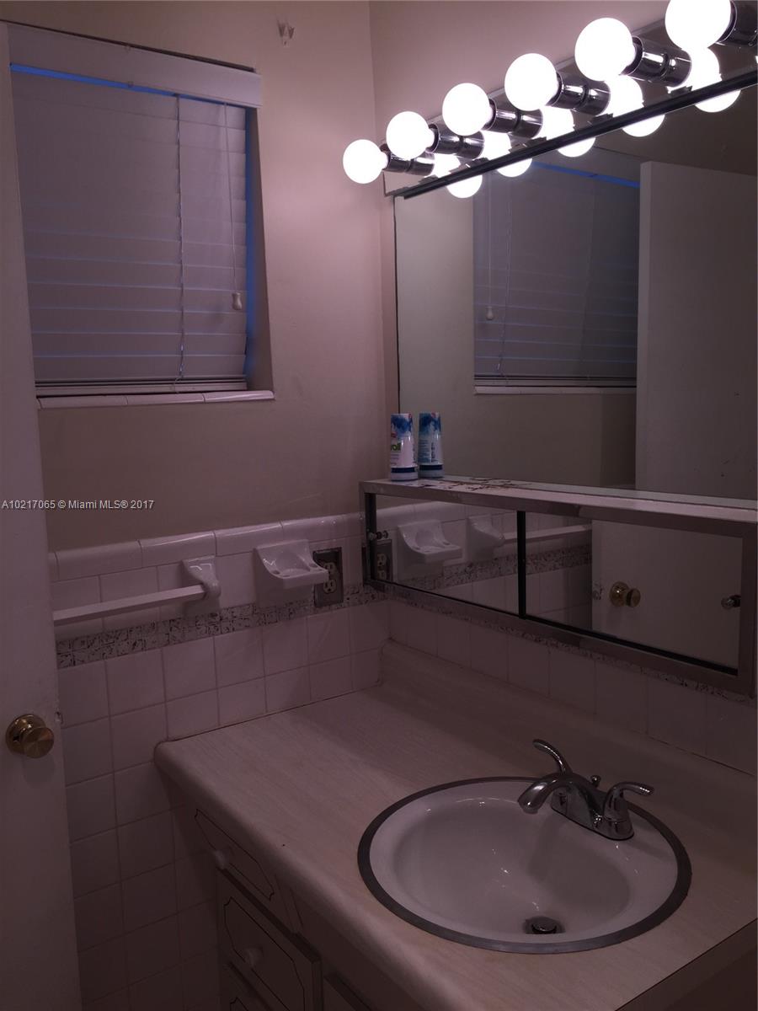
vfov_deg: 61.7
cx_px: 379
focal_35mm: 29
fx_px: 847
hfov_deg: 48.2
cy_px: 506
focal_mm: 4.15
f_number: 2.2
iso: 32
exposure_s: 1/203
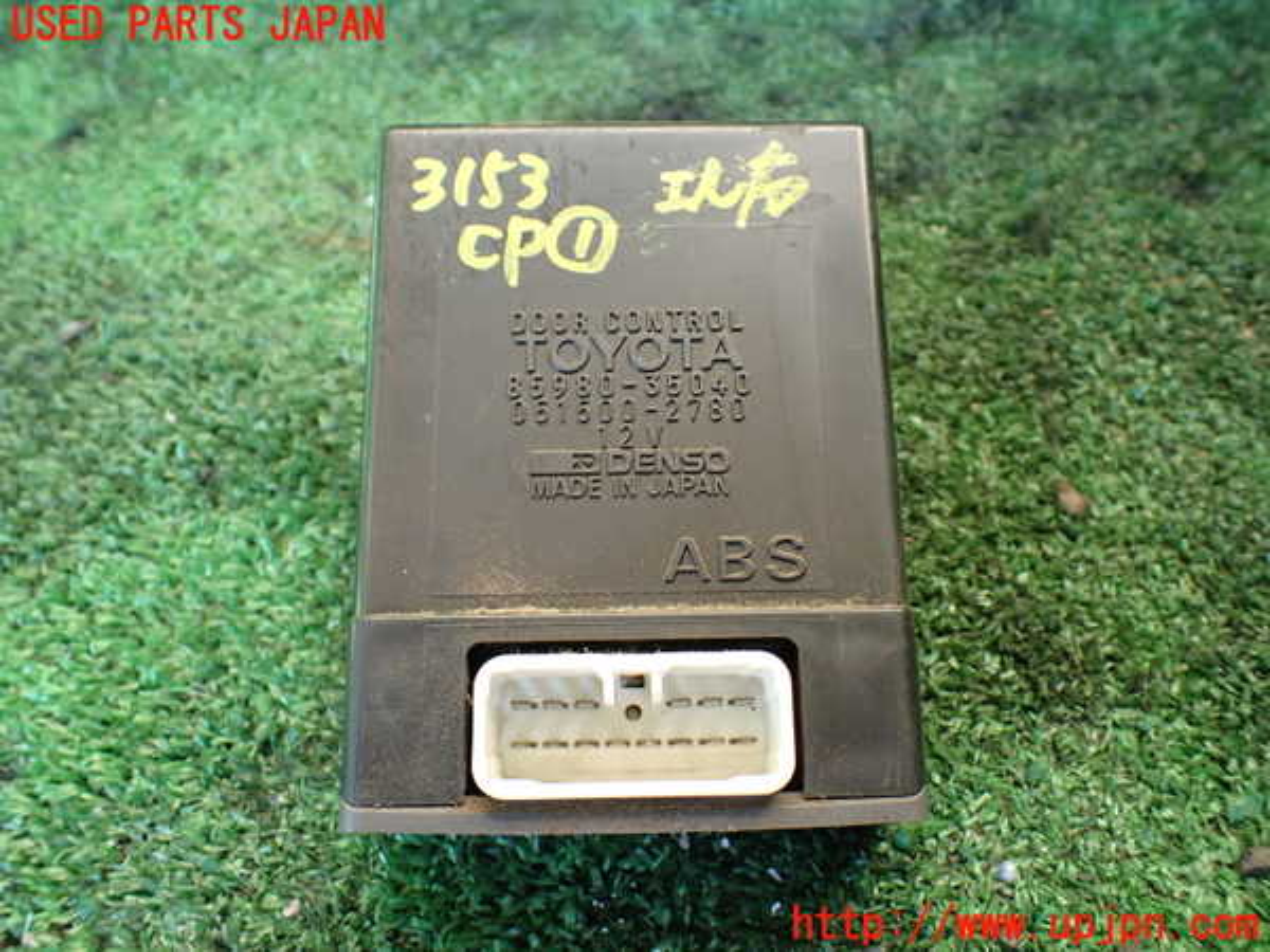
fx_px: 1101
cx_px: 635
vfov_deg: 46.8
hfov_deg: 60.0
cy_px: 476
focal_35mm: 30
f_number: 2.3
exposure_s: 1/125
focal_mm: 5.4
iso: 400
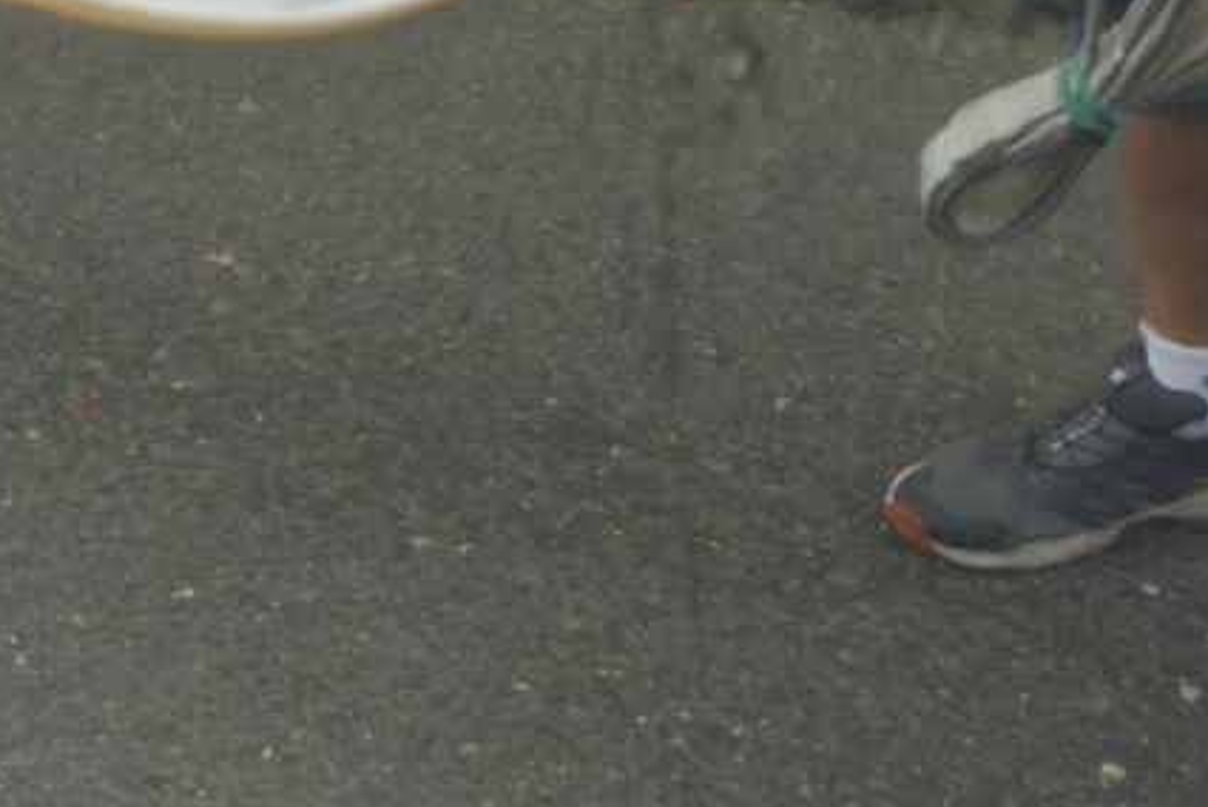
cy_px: -64
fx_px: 2183
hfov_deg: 30.9
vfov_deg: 20.1
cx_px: 648
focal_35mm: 65
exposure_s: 1/125
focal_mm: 10
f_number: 3.5
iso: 360
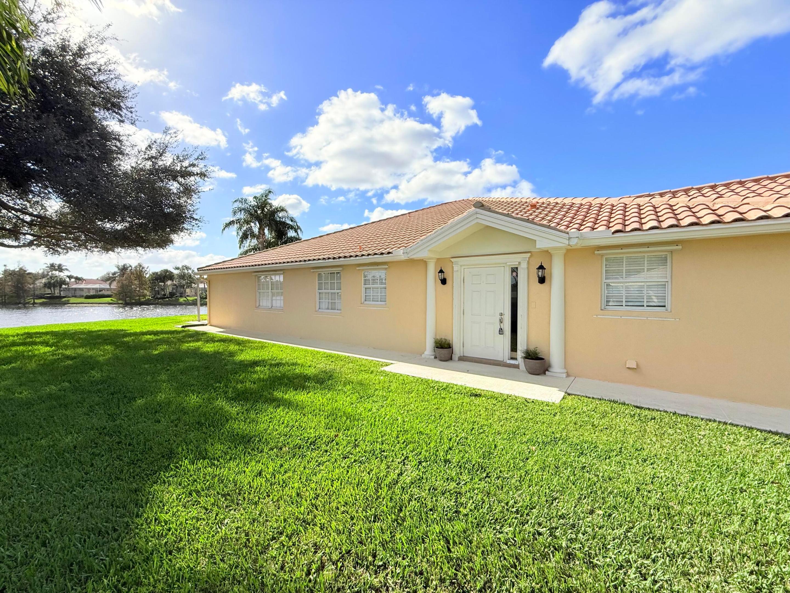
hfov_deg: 102.1
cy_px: 296
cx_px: 395
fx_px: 320
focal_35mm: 14
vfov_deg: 85.7
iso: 64
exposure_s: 1/3289
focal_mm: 2.22
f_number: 2.2
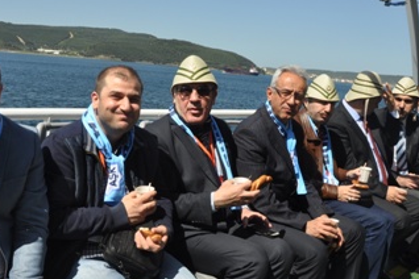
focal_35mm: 38
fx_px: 442
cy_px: 129
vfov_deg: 35.0
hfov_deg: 50.4
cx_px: 170
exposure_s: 1/320
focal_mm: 18
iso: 200
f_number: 9
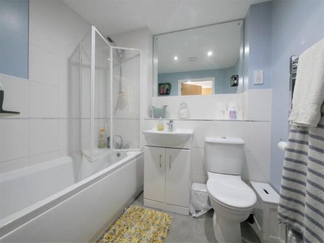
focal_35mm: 14
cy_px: 122
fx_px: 131
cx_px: 162
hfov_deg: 102.0
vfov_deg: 85.7
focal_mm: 7
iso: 3200
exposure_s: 1/100
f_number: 4
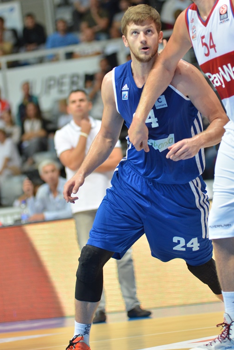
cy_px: 140
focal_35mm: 232
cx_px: 155
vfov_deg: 8.9
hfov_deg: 5.9
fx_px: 2259
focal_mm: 170
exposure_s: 1/400
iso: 1600
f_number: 4
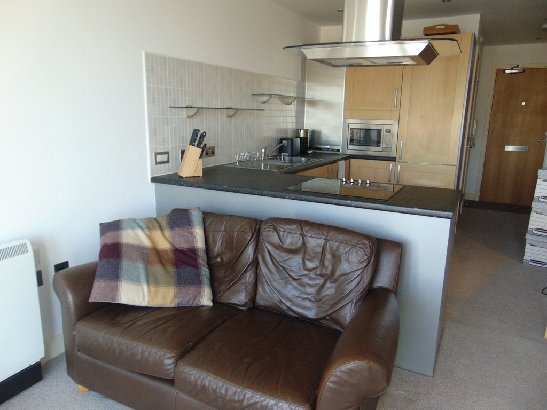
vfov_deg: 54.9
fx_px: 395
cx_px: 274
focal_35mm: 25
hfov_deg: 69.4
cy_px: 205
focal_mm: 4.5
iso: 250
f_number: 3
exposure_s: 1/30
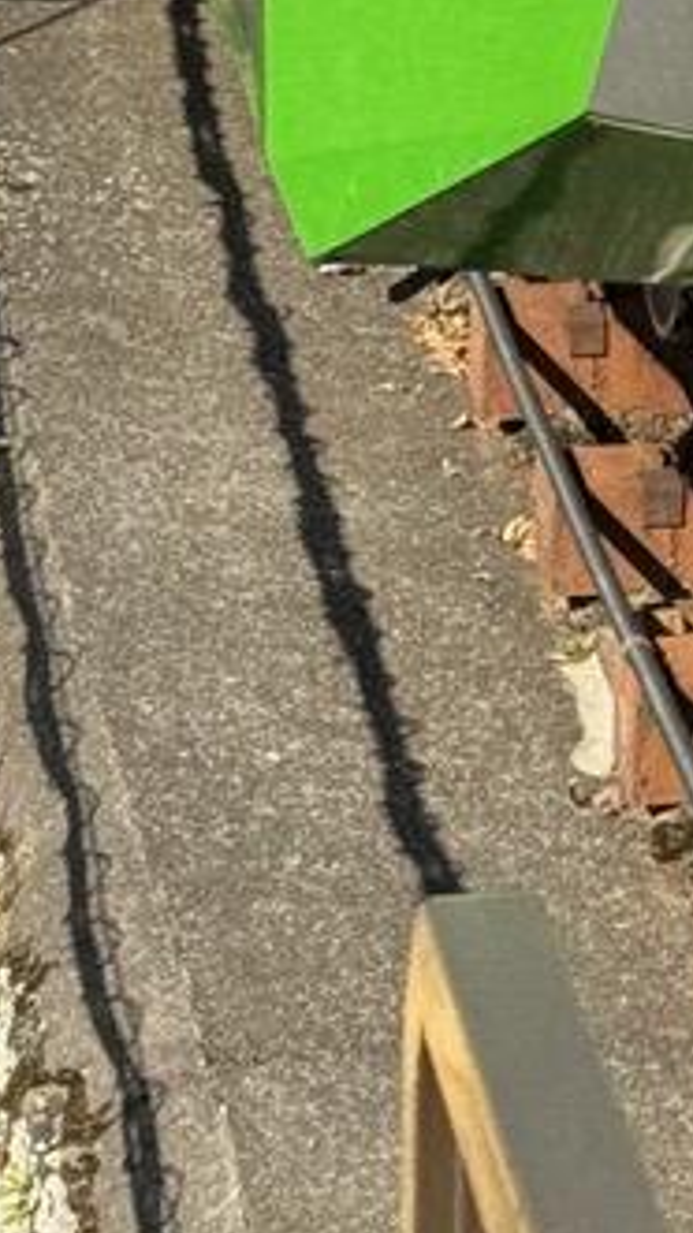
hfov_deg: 5.4
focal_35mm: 216
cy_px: -203
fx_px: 7062
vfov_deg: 9.8
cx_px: 1677
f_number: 1.78
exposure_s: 1/1923
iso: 64
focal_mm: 6.86
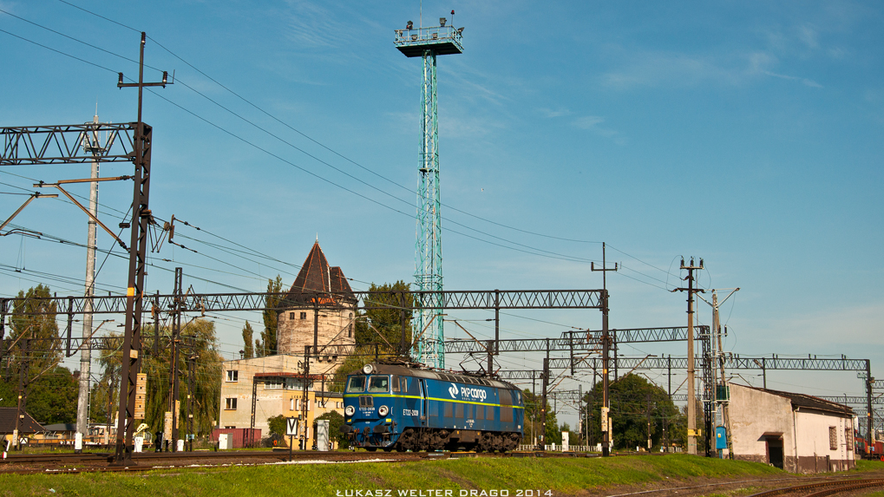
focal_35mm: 60
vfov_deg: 20.0
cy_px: 228
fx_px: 1406
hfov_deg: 34.9
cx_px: 442
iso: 200
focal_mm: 38
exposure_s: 1/1000
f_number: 8
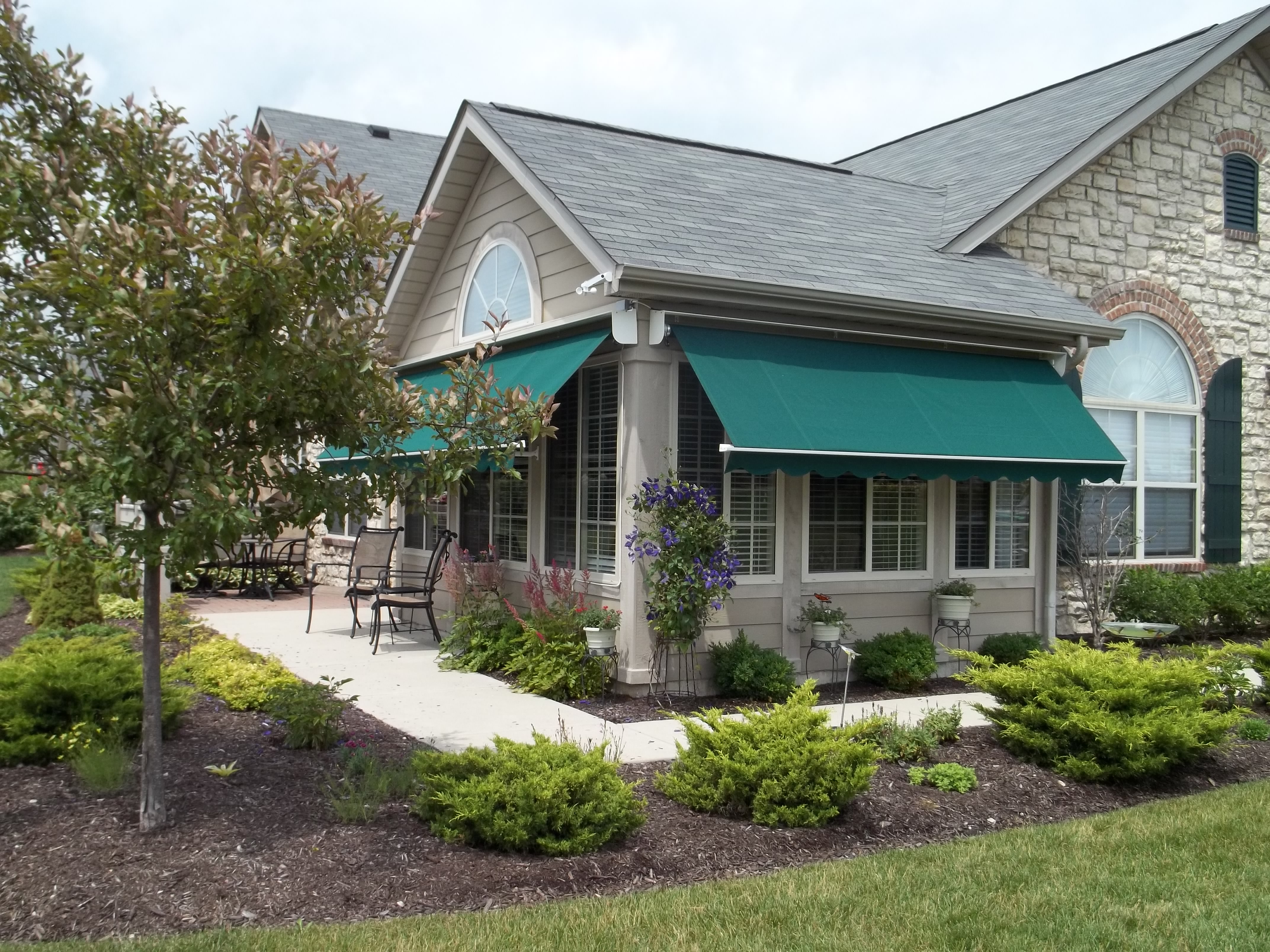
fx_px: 1211
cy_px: 476
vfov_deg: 42.9
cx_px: 635
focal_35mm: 33
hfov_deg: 55.4
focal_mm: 5.9
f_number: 8
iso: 64
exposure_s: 1/160
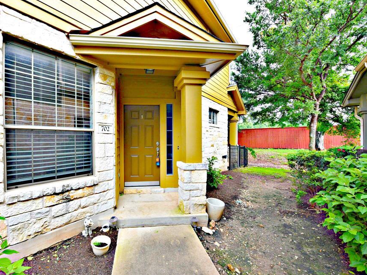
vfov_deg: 78.1
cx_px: 151
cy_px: 142
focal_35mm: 16
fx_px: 170
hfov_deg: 93.6
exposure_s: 1/200
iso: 400
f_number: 7.1
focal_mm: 14
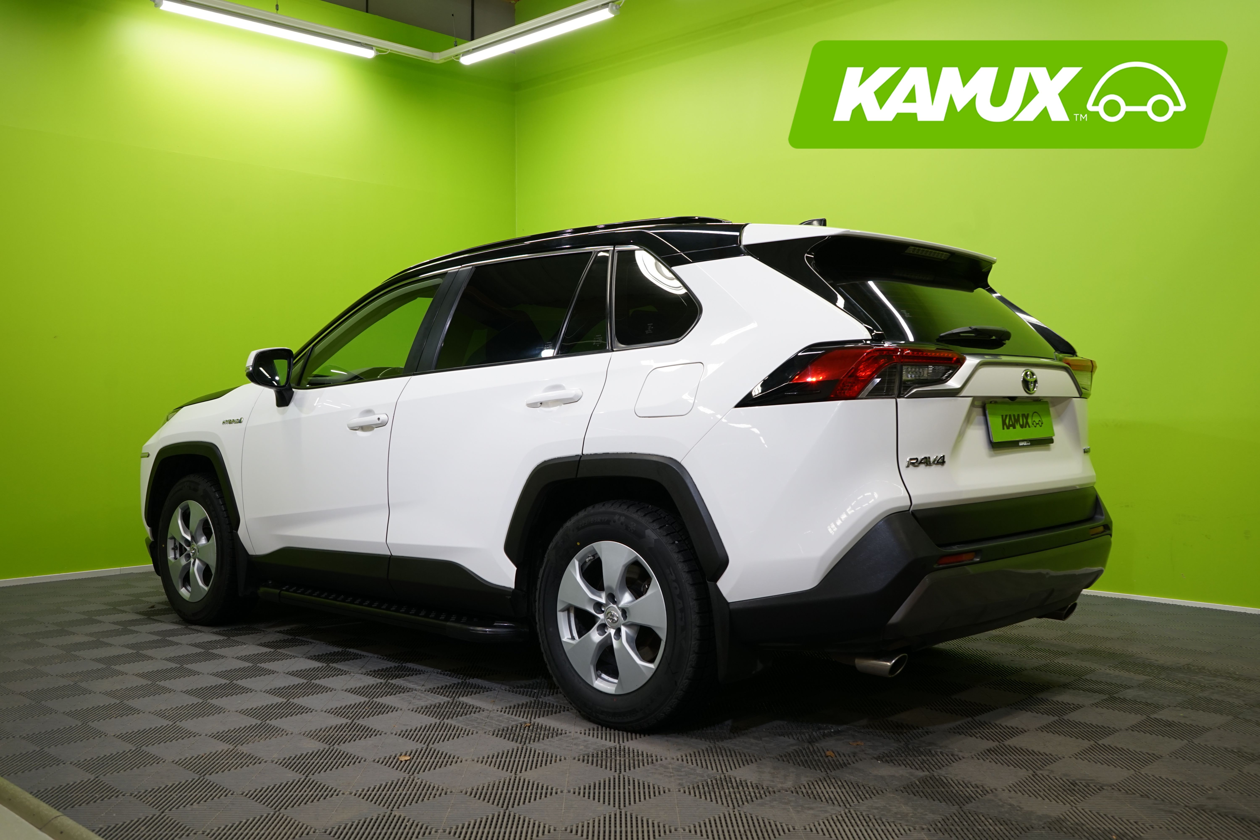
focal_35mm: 33
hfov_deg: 57.2
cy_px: 420
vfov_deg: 40.0
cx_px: 630
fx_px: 1155
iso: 500
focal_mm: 33
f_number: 6.3
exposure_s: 1/30
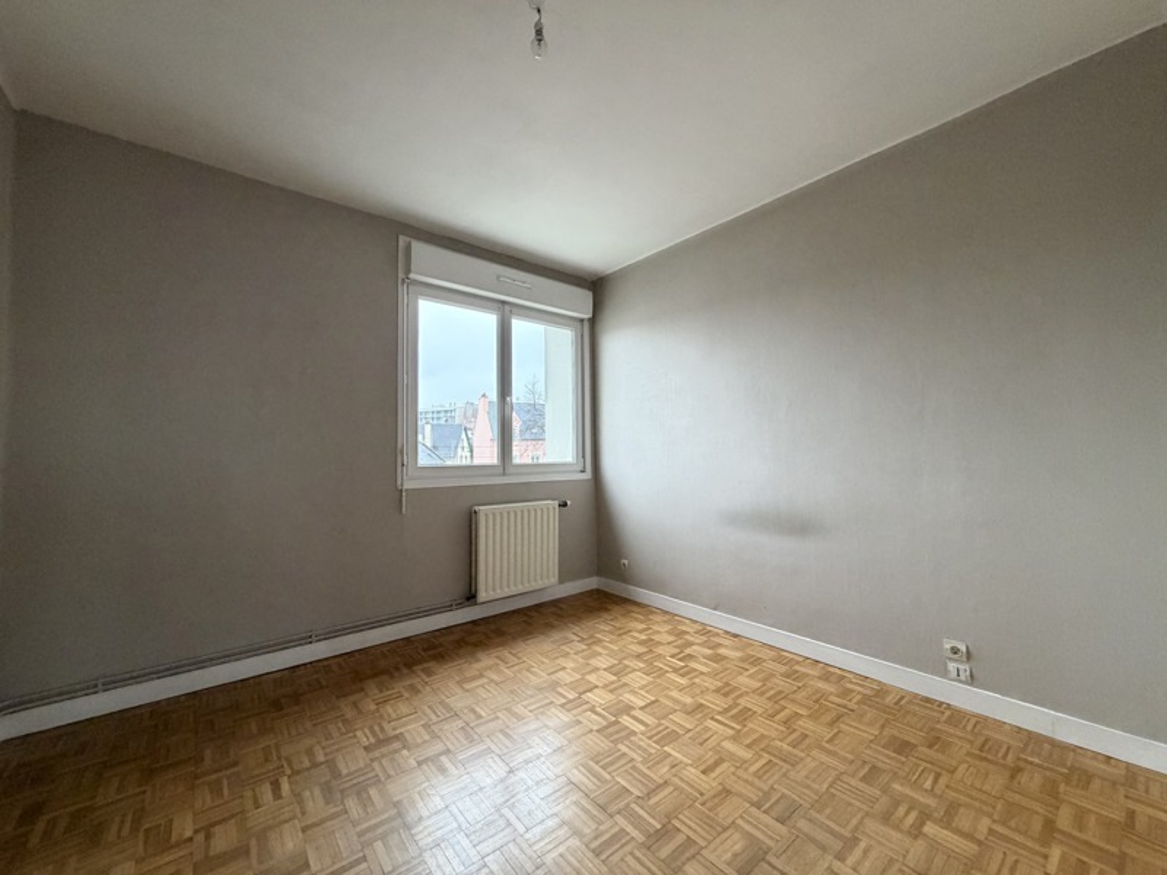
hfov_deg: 102.1
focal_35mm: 14
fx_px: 472
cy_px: 438
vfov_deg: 85.7
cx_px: 584
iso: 400
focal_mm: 2.22
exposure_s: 1/60
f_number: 2.2
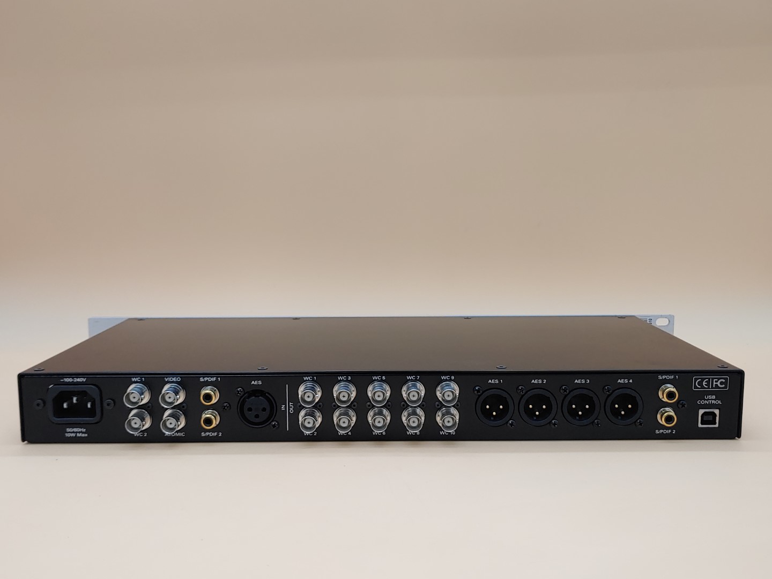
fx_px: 736
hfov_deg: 55.4
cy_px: 290
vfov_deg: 42.9
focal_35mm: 33
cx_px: 386
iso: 50
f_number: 1.8
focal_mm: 4.36
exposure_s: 1/65
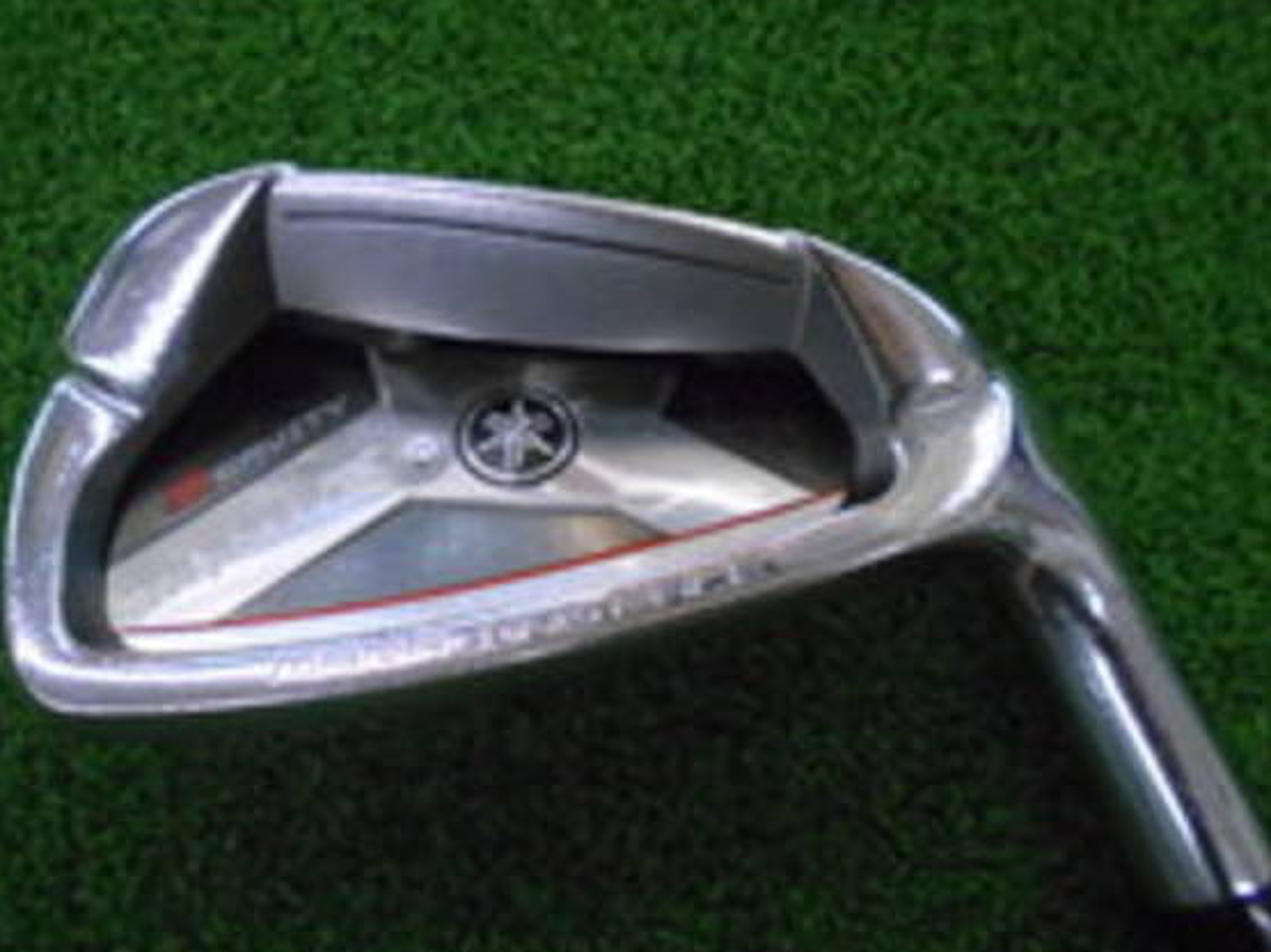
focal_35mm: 30
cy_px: 455
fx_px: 1101
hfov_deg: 59.7
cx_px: 547
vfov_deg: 46.8
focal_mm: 4.6
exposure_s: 1/250
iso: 800
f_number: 3.2
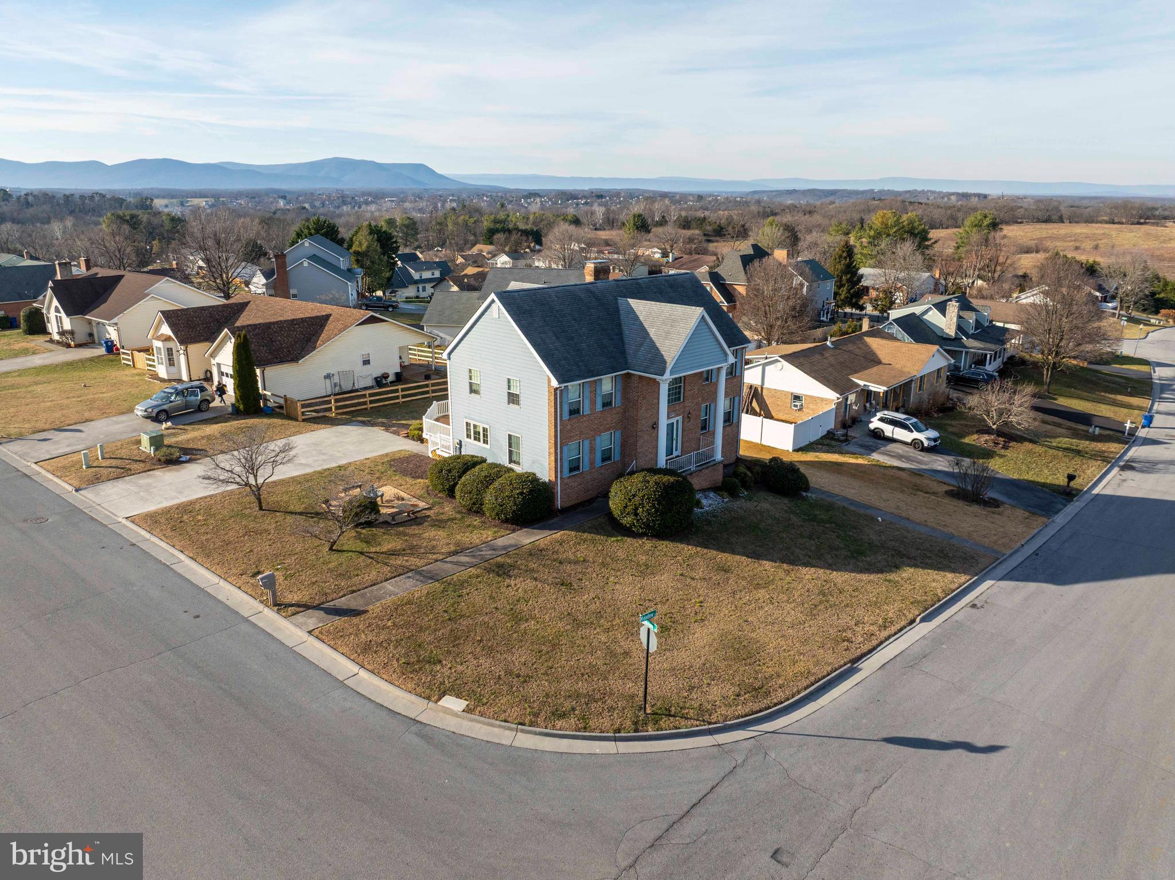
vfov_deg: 56.8
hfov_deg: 71.6
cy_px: 440
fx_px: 814
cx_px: 588
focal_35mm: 24
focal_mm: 12.29
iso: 100
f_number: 2.8
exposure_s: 1/1250
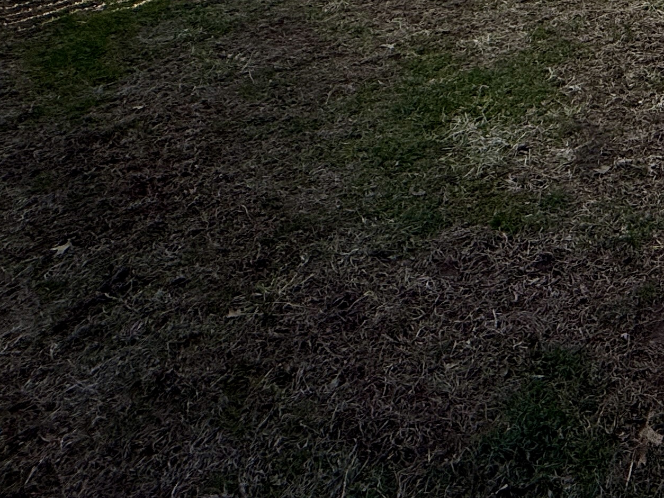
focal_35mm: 45
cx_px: 724
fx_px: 863
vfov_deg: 24.6
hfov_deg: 36.0
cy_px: -256
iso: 50
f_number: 2.2
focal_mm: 2.22
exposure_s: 1/1285
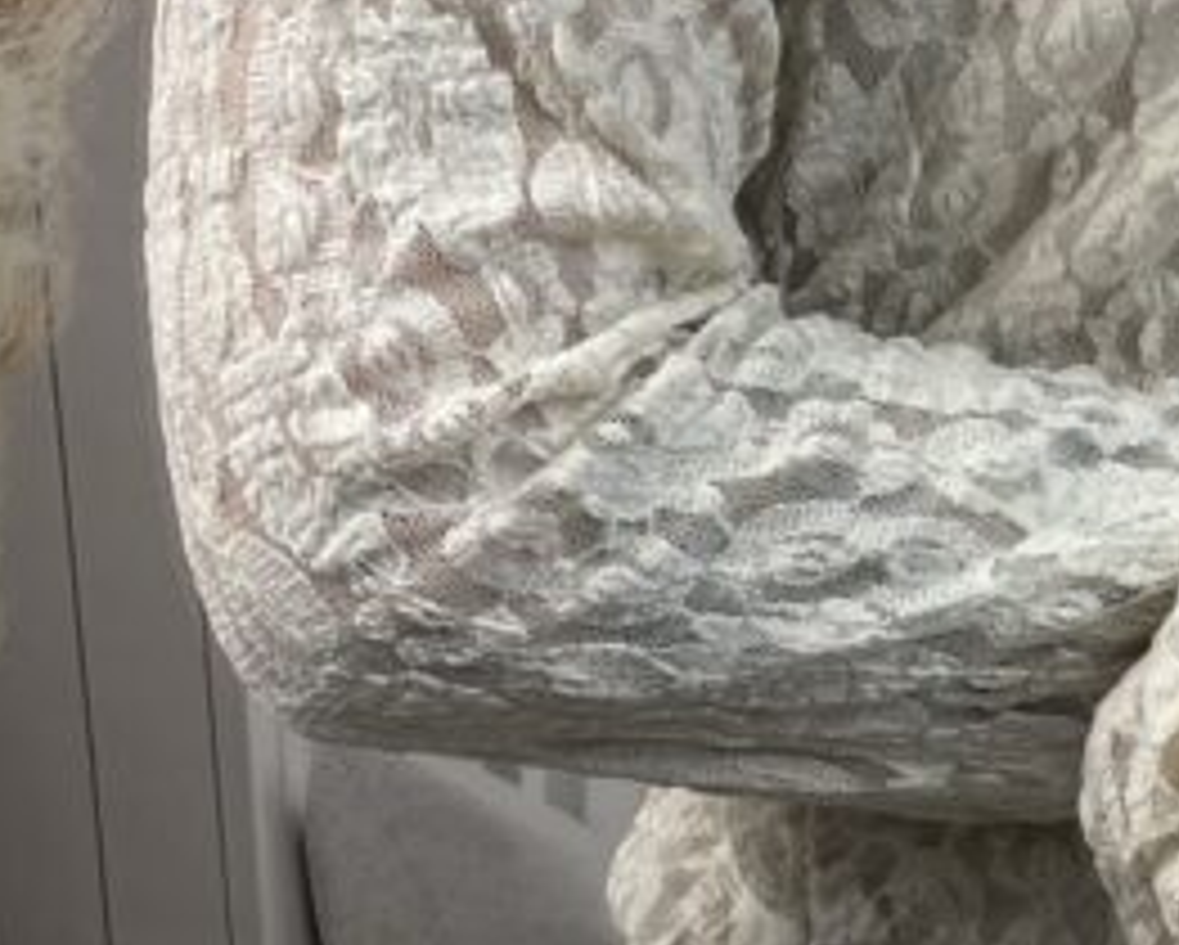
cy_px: 446
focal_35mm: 99
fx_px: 3457
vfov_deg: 15.6
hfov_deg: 18.0
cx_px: 1570
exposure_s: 1/106
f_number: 1.6
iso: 32
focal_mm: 4.2
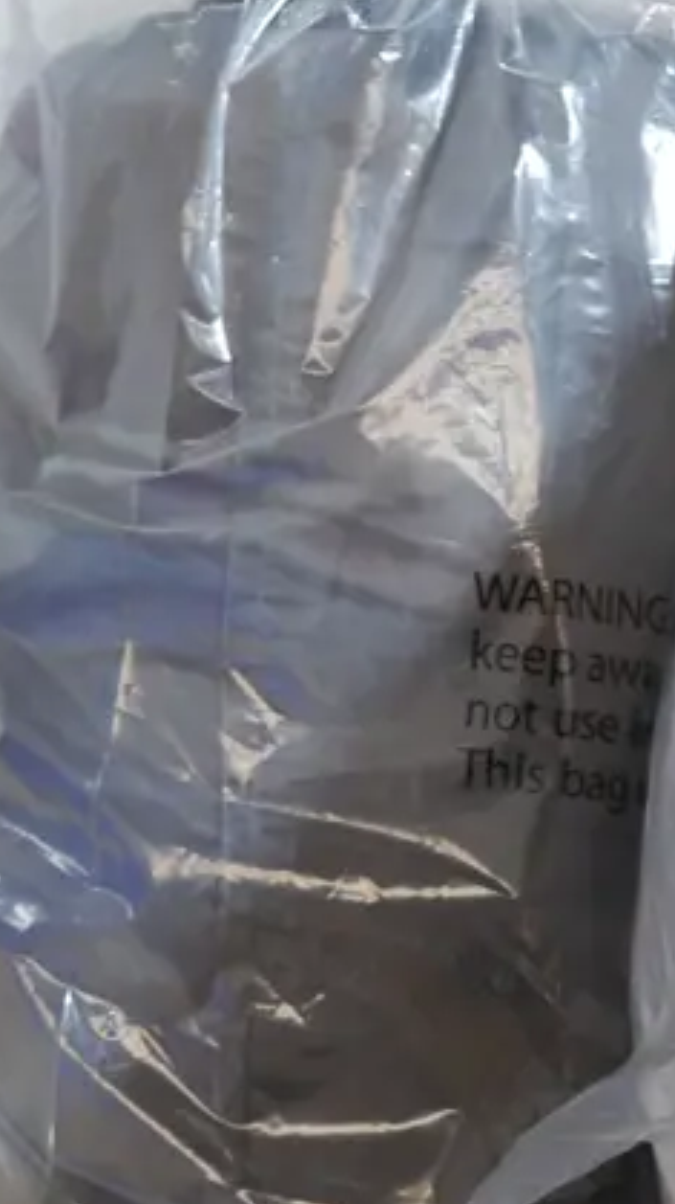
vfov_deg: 25.8
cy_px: 1052
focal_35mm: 80
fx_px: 2551
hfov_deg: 14.9
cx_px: 613
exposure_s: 1/60
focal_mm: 15
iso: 1000
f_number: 3.6
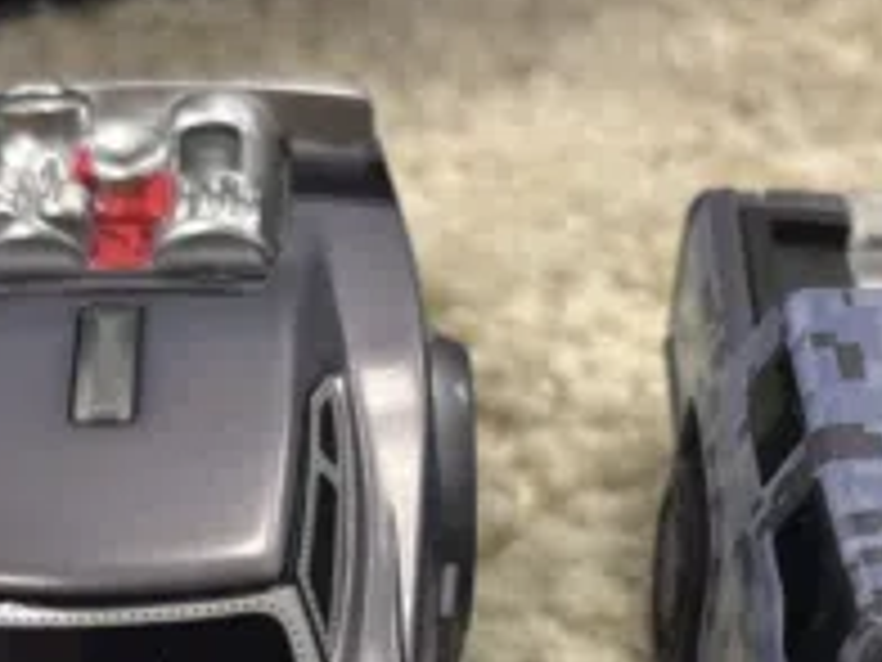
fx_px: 2166
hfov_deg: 22.9
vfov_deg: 16.7
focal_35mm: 85
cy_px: 775
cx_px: 621
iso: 250
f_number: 1.6
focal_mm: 5.96
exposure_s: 1/60
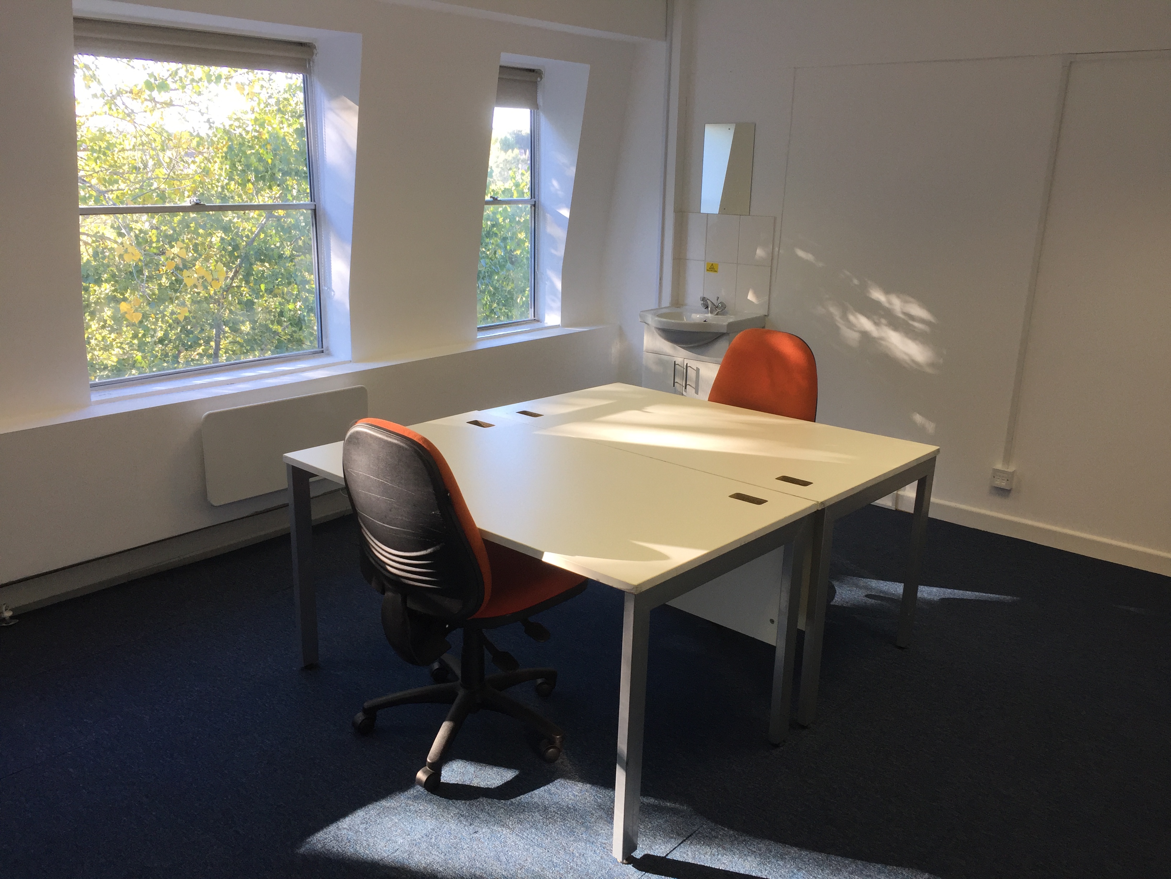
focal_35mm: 29
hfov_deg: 61.7
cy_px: 440
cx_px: 586
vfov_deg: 48.2
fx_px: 981
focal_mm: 4.15
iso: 50
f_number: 2.2
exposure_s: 1/100
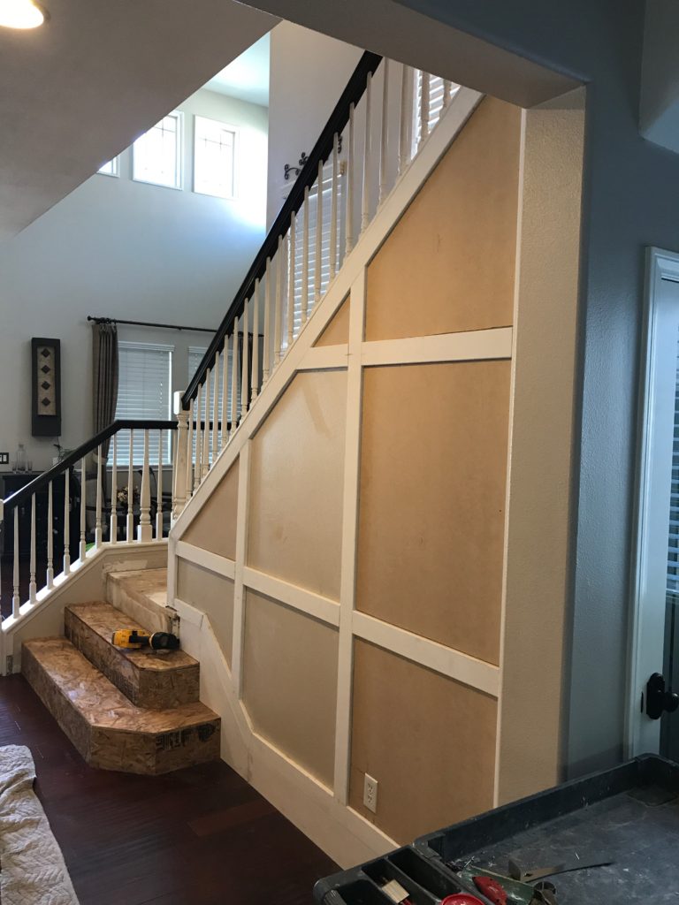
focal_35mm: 28
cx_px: 340
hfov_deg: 49.7
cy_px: 452
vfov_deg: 63.4
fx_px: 732
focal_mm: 3.99
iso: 40
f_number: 1.8
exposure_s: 1/15
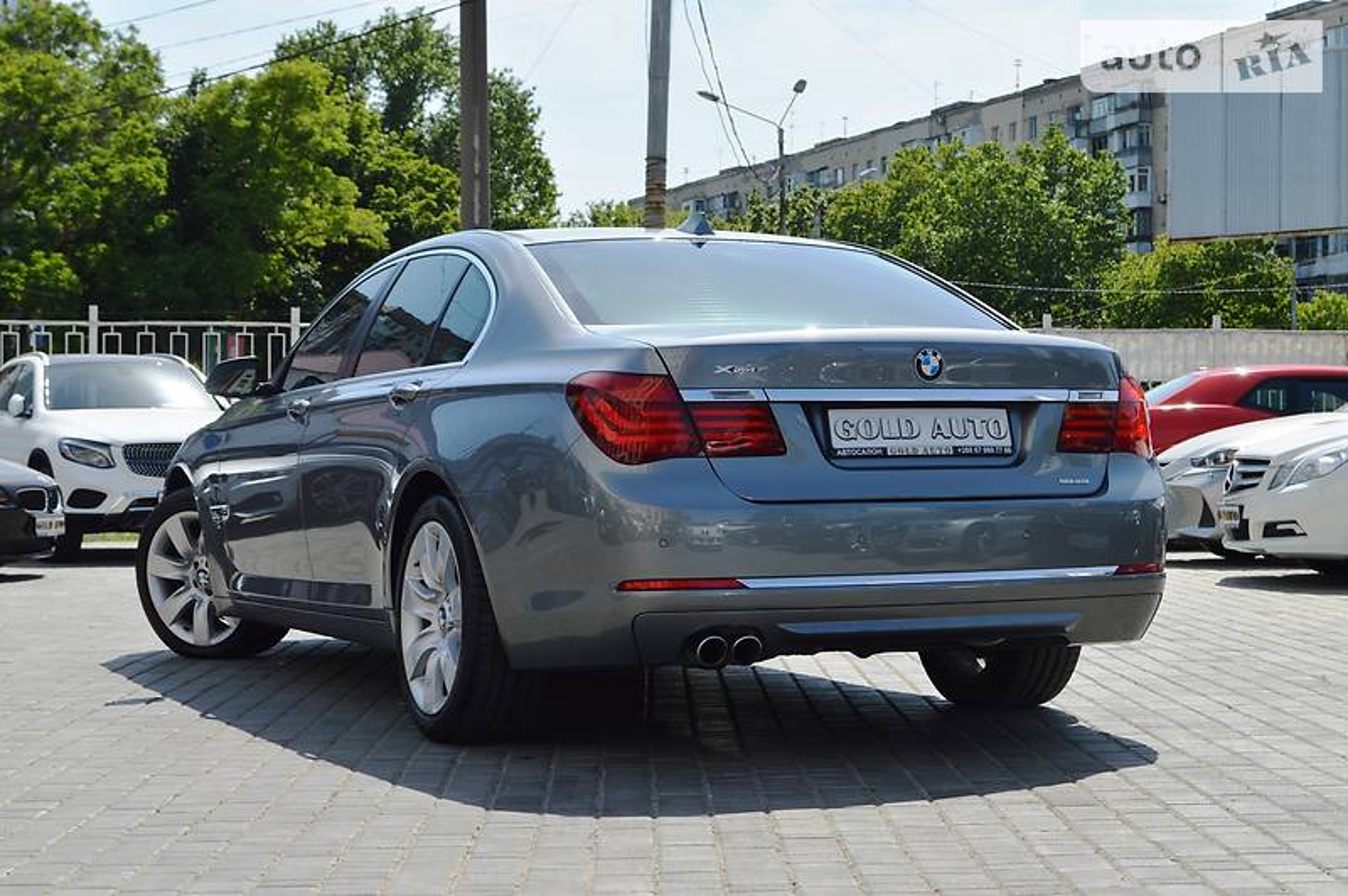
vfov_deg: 21.5
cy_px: 448
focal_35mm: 63
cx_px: 674
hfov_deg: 31.9
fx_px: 2357
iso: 100
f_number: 8
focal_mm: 42
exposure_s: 1/250
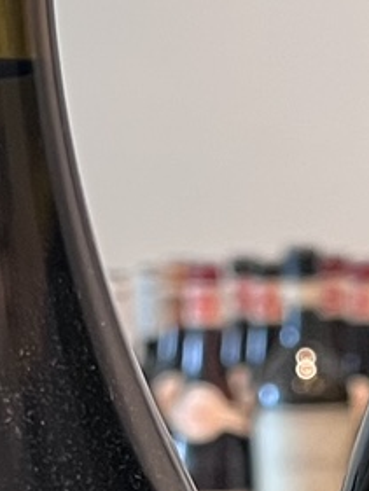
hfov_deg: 8.0
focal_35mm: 185
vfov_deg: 10.5
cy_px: 587
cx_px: 308
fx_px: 2627
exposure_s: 1/50
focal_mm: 5.7
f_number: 1.5
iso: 250
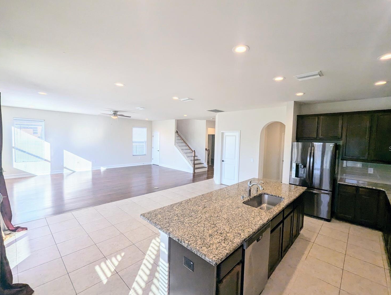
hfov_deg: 101.9
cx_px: 203
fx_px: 158
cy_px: 149
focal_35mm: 14
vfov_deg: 85.8
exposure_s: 1/361
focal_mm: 1.95
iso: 48
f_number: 2.2
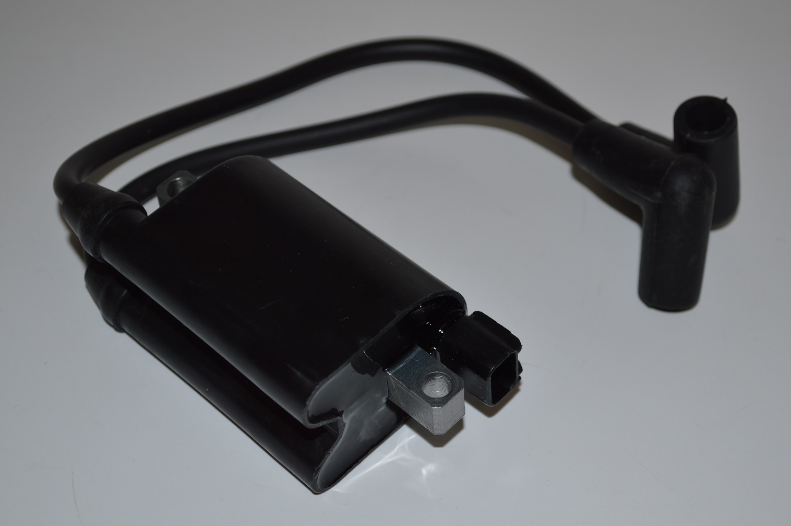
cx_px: 414
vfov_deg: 17.9
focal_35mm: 76
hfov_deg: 26.7
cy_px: 258
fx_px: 1668
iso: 100
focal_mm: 48
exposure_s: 1/200
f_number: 5.3
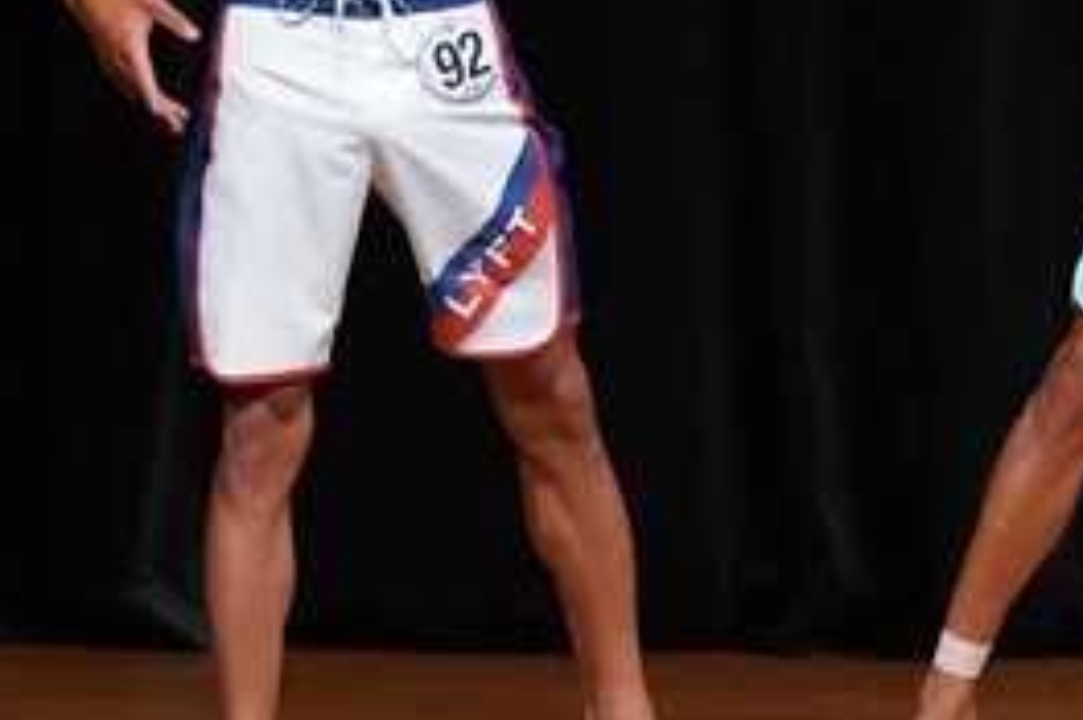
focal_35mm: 706
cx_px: 299
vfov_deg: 1.9
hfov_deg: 2.9
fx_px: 21225
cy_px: 107
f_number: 5.6
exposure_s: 1/400
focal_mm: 160
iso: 5000
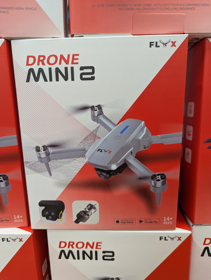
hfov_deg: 56.9
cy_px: 140
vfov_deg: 71.5
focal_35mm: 24
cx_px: 106
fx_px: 195
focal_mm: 6.81
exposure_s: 1/223
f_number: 1.85
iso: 425
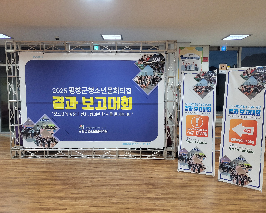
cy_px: 108
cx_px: 133
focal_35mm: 26
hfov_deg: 66.0
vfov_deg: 54.9
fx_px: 205
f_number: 1.8
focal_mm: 5.23
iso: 320
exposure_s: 1/120
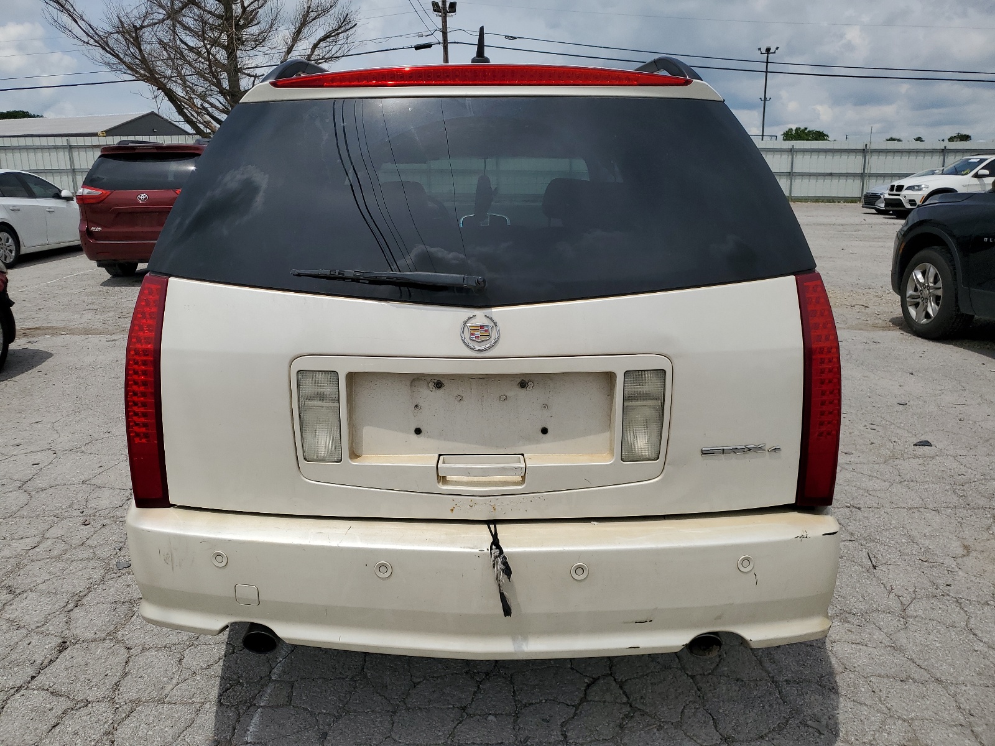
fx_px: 747
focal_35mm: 26
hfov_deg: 67.3
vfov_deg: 53.1
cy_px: 373
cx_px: 498
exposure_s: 1/10000
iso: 51
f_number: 1.5
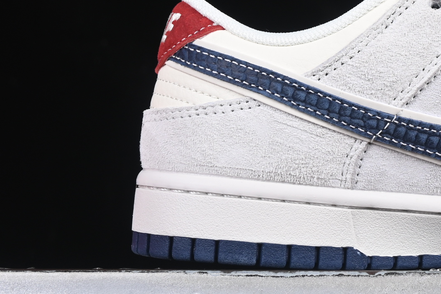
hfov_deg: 10.2
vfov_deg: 6.9
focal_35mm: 198
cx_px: 520
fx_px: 2425
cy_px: 31
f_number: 8
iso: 160
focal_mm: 50
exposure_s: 1/80
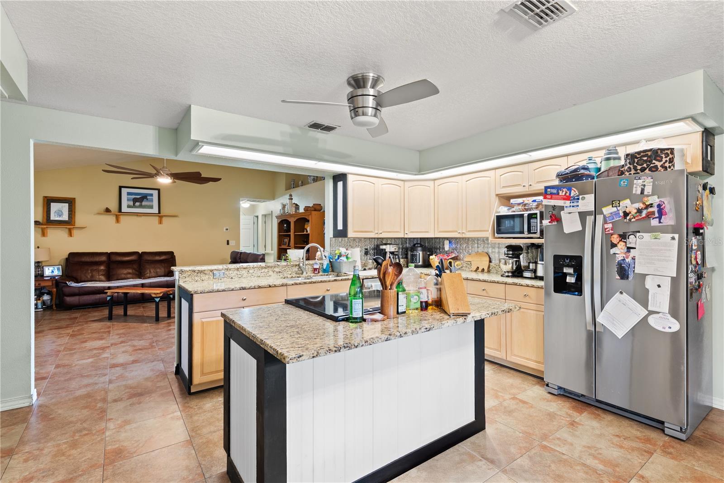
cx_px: 362
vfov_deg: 73.7
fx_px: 322
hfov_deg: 96.7
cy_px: 242
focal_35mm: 16
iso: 800
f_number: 7.1
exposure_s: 1/2.5
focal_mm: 16
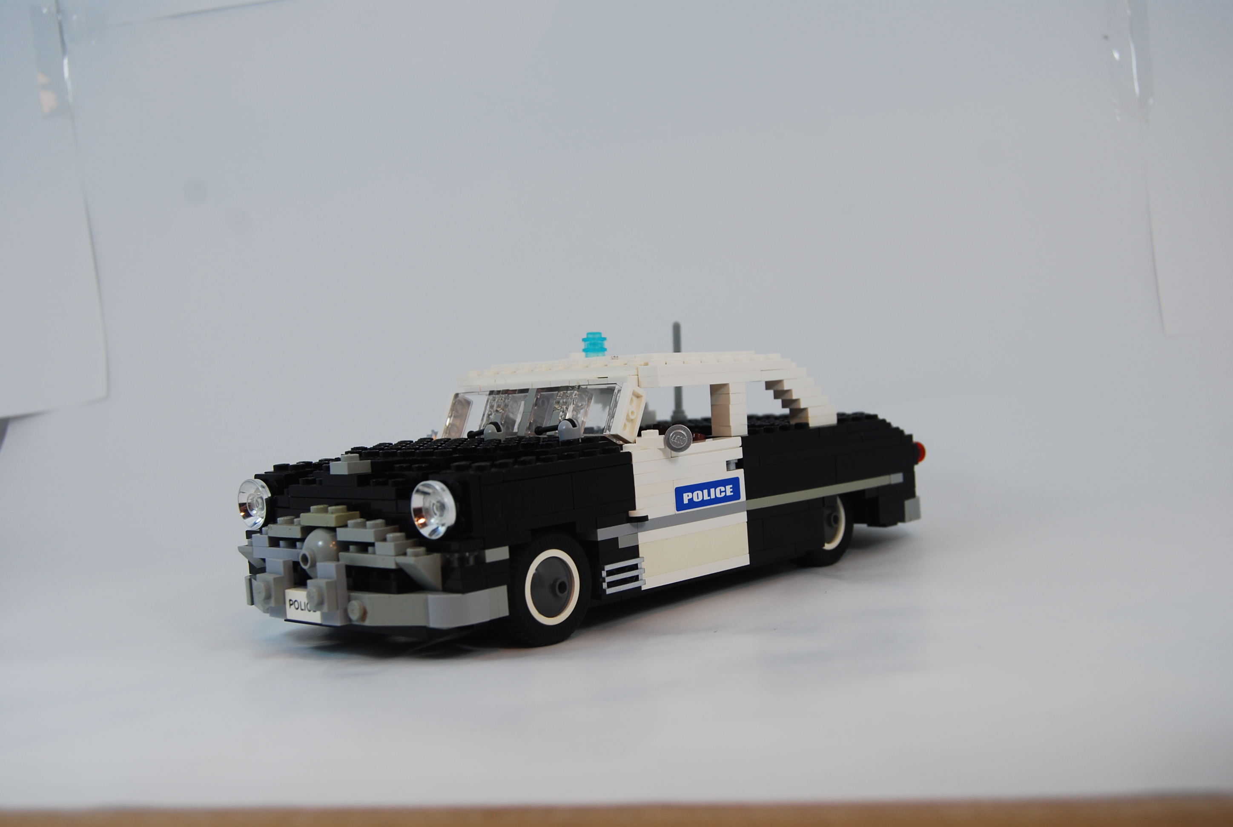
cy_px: 414
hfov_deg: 46.3
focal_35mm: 42
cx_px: 616
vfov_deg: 32.0
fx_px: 1441
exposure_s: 1/125
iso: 180
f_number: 5.6
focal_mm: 28
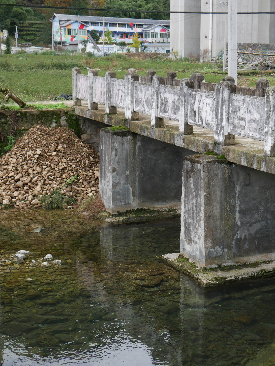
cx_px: 235
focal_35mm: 64
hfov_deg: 22.5
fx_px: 678
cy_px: 183
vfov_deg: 30.3
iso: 200
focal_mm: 24
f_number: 5.2
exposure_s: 1/125
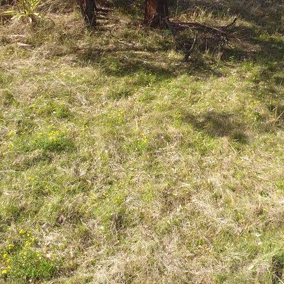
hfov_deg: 30.8
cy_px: -11
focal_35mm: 54
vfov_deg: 29.2
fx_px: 501
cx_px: 230
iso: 100
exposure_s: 1/358
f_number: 2.8
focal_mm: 3.61
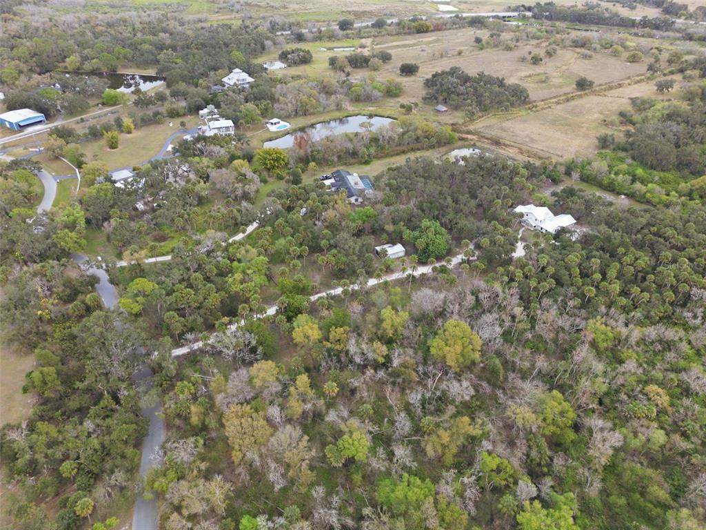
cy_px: 265
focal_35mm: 24
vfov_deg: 56.8
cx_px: 353
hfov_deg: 71.6
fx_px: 489
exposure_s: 1/15
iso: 240
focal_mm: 6.7
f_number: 1.7
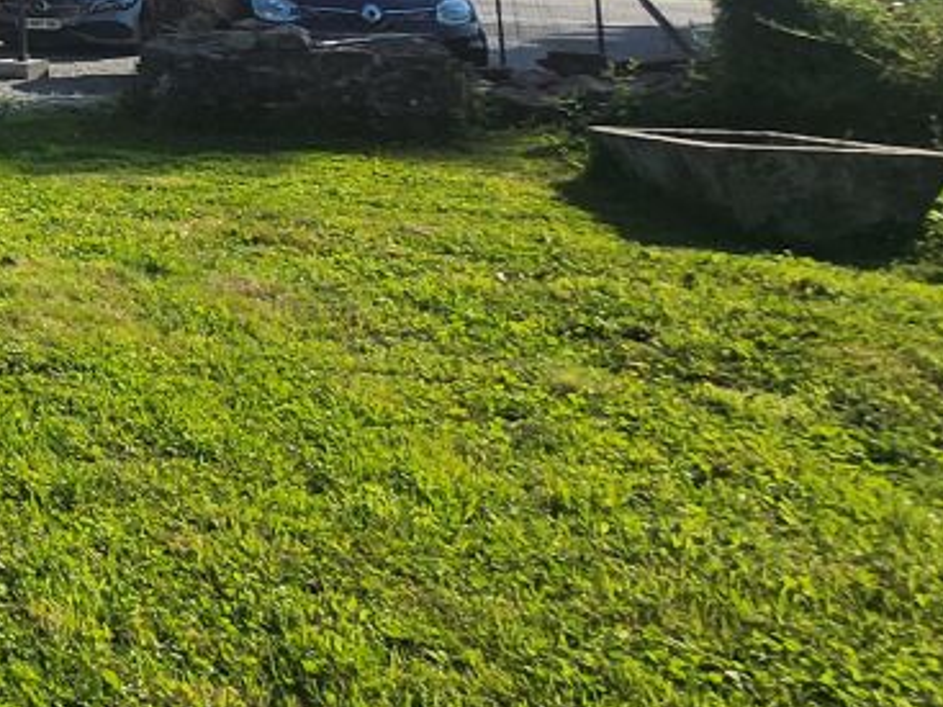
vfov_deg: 25.4
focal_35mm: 51
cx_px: -830
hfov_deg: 21.1
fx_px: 1389
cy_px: -162
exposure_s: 1/1218
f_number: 2.2
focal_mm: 1.74
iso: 32
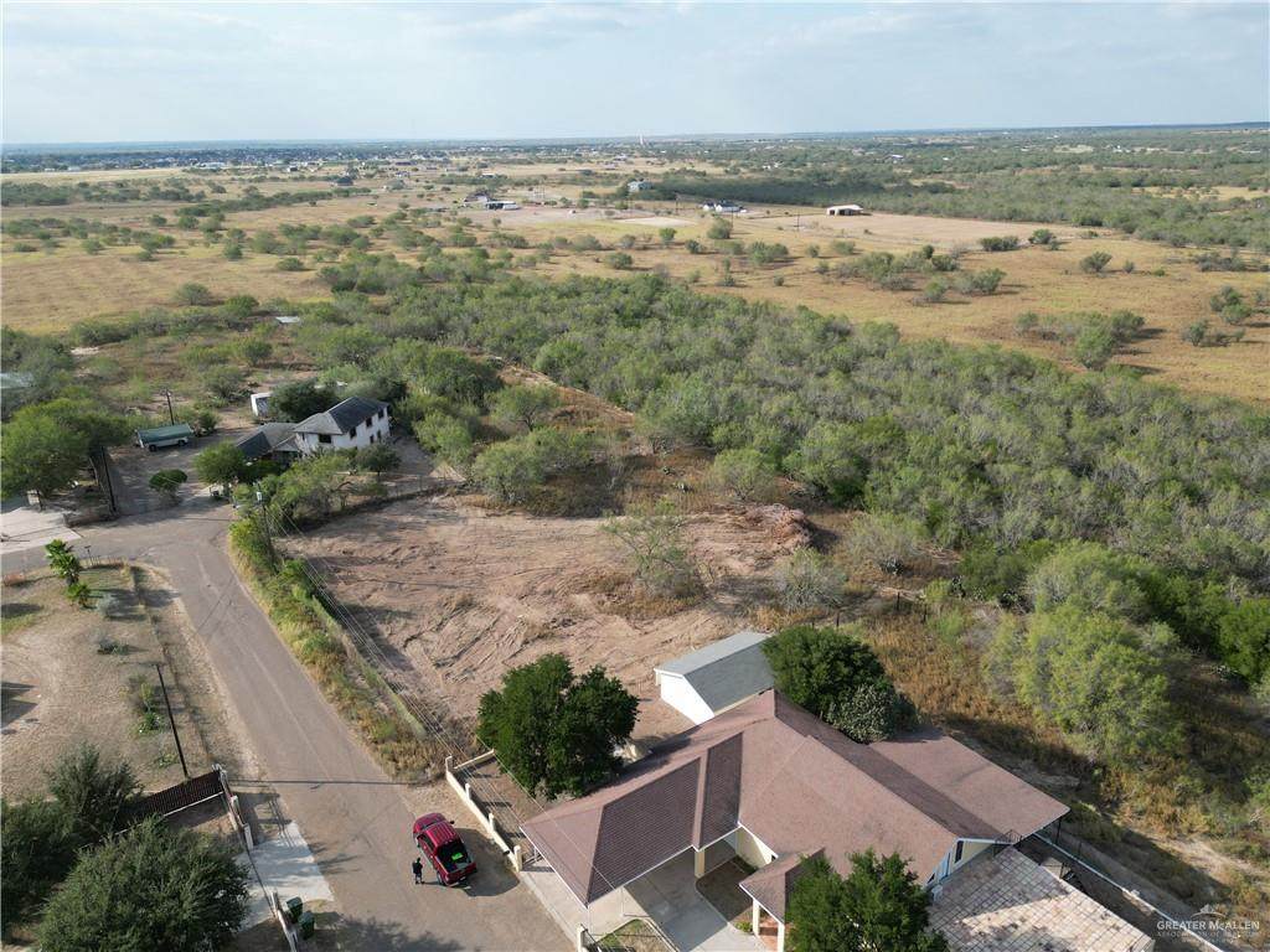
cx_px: 635
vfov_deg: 56.8
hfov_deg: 71.6
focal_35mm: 24
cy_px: 476
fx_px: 881
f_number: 1.7
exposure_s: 1/2000
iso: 150
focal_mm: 6.72
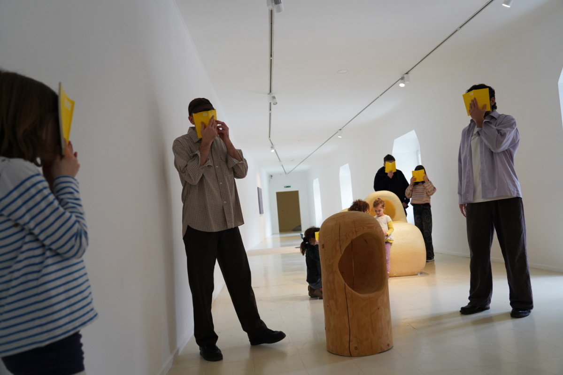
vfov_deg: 45.0
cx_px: 282
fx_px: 453
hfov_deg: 63.7
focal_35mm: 29
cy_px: 188
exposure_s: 1/160
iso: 2500
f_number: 4
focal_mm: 29
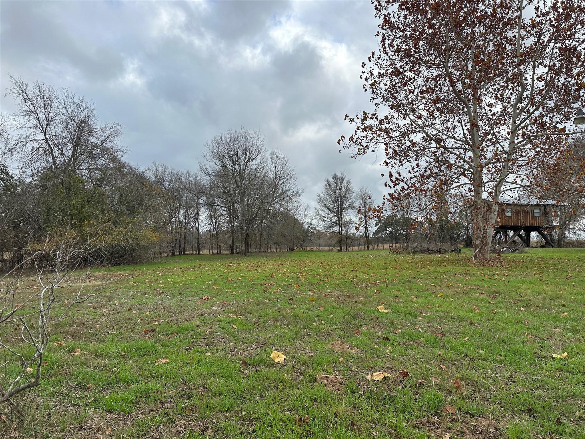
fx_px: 406
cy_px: 220
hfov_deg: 71.6
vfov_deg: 56.8
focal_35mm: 24
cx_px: 292
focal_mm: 6.86
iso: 80
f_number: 1.78
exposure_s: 1/3597
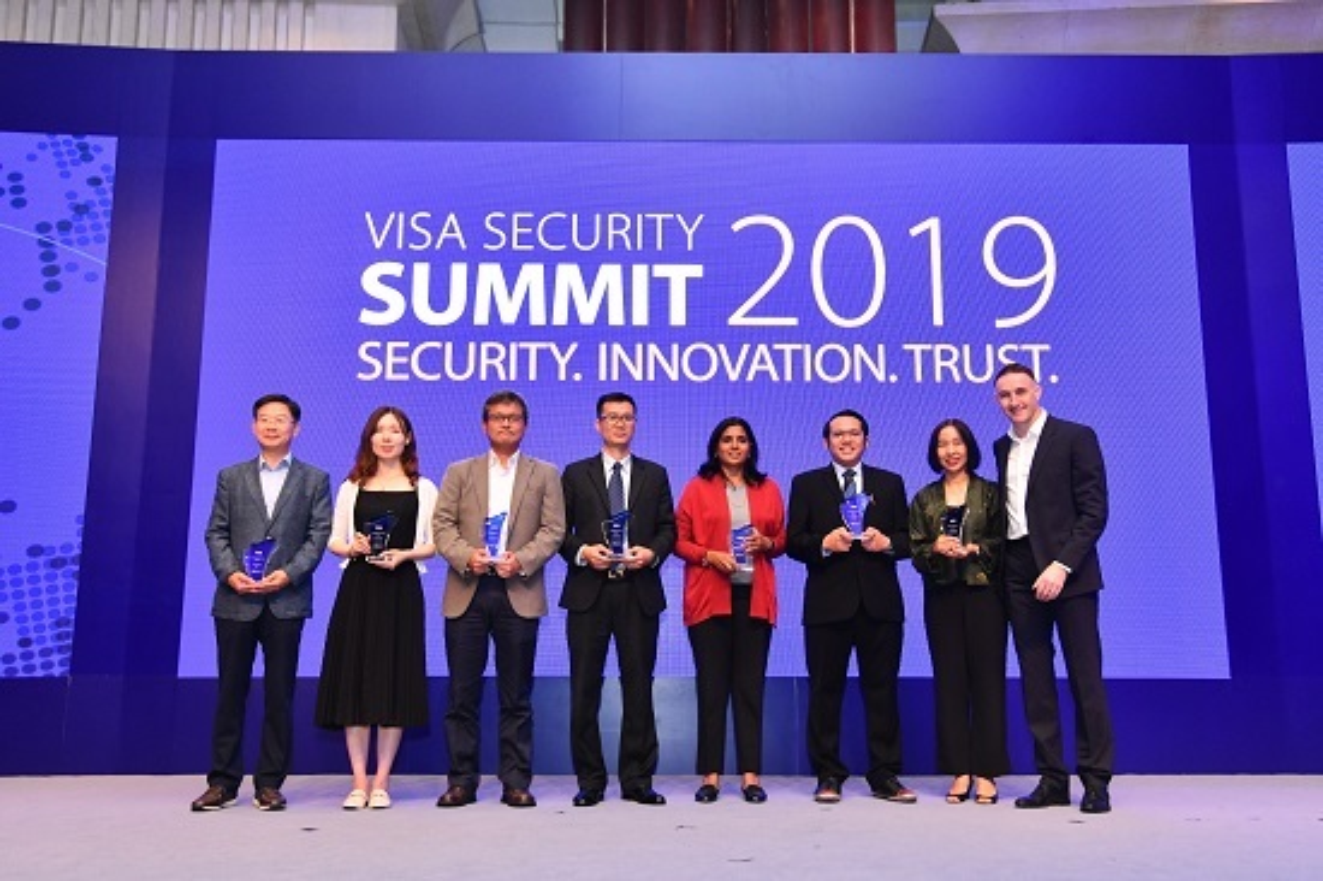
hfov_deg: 58.7
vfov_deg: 41.1
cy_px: 440
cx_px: 662
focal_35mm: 32
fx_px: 1175
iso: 2000
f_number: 5
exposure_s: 1/160
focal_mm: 32
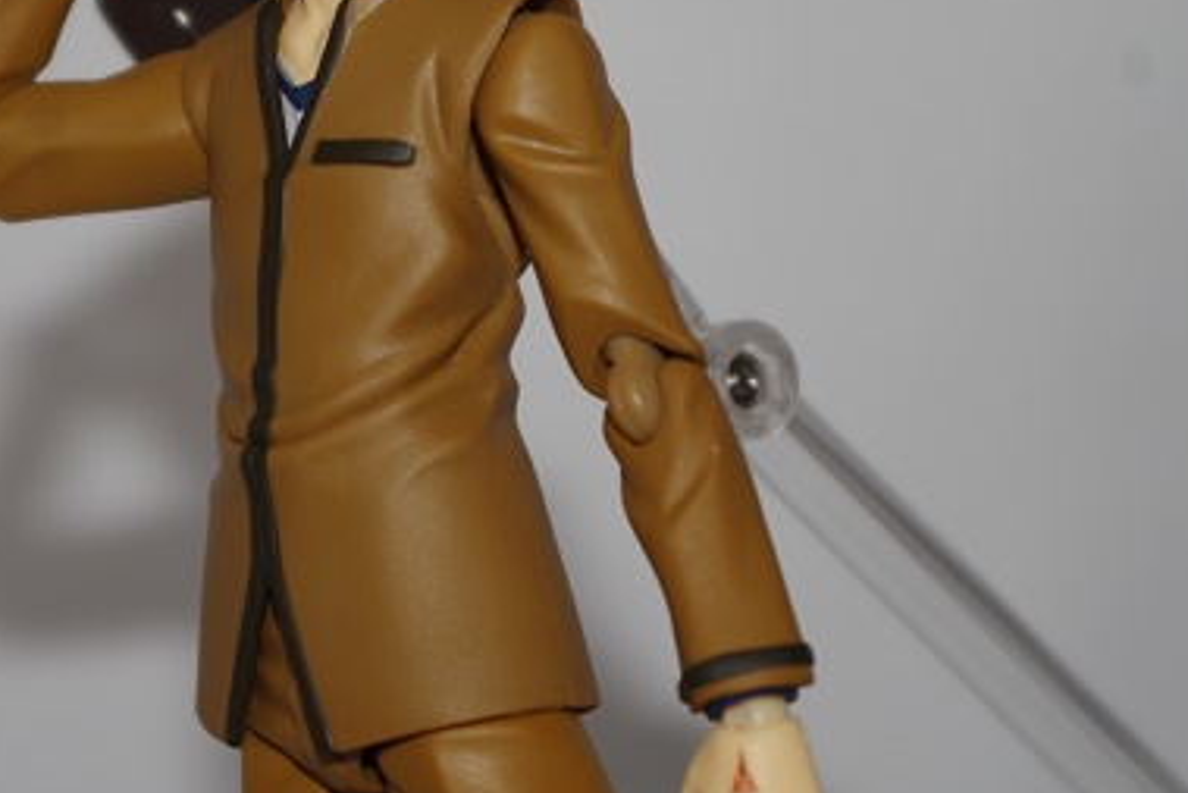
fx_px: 4820
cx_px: 237
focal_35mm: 146
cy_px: 282
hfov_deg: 14.0
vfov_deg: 9.4
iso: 100
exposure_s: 1/100
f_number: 5.6
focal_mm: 55
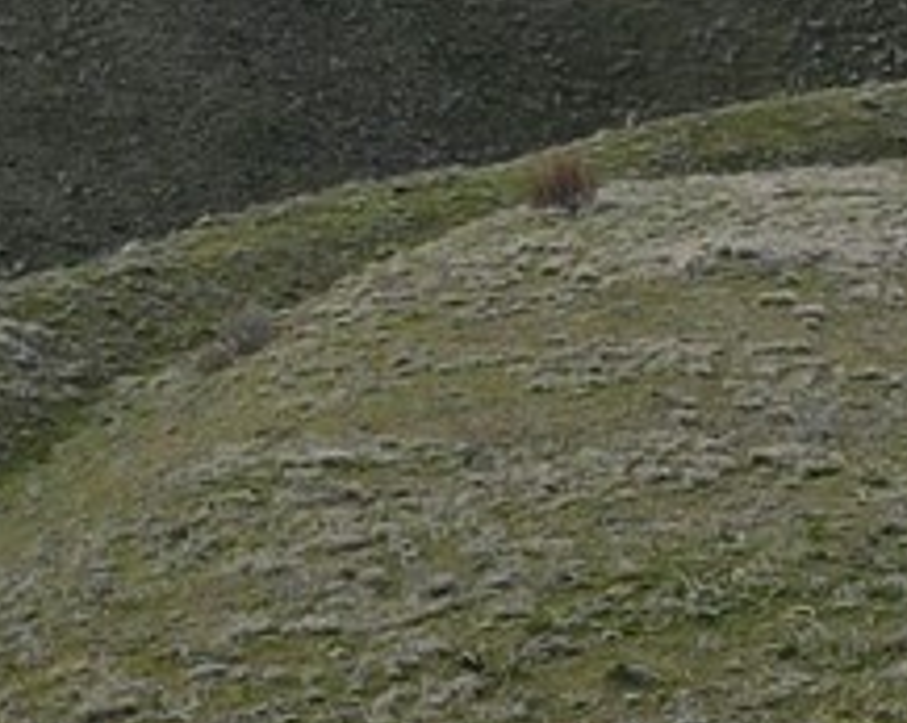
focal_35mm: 173
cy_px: 351
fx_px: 4638
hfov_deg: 11.1
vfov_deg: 8.9
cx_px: 840
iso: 200
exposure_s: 1/640
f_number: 2.8
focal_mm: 4.5
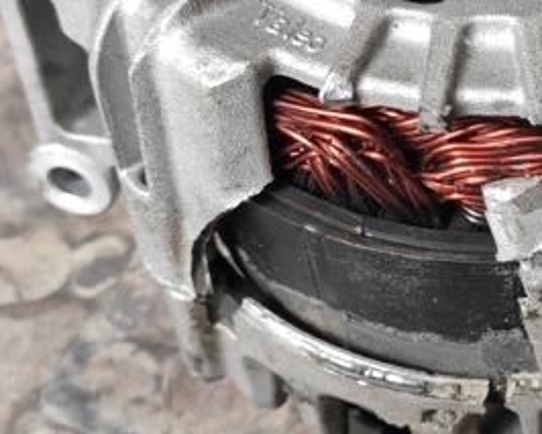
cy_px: 245
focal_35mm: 61
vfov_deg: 25.0
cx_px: 422
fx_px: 979
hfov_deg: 30.3
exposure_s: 1/100
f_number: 1.75
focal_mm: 4.77
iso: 551
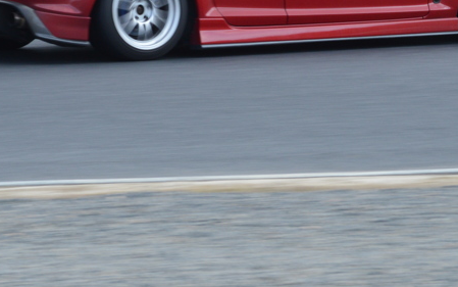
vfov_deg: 2.7
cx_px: 346
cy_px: -21
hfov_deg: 4.3
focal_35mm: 488
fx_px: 6093
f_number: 29
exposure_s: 1/125
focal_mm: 210
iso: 1250
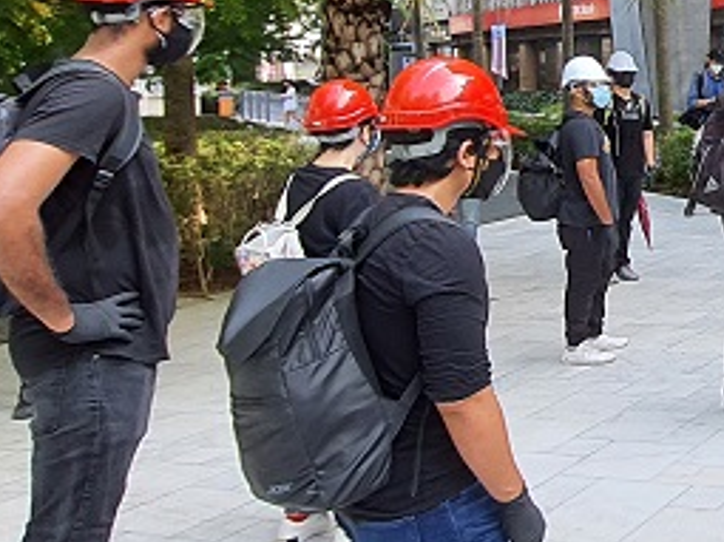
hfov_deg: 29.8
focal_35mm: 51
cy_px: 74
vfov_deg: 27.7
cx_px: 945
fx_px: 1066
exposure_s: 1/216
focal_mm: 1.74
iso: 50
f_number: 2.2
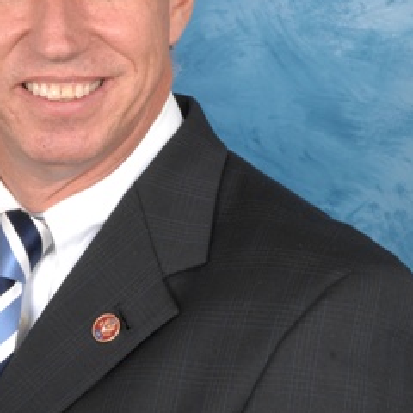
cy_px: 174
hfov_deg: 7.3
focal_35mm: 238
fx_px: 3213
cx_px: 56
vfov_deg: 7.4
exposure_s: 1/250
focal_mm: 70
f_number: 16
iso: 320
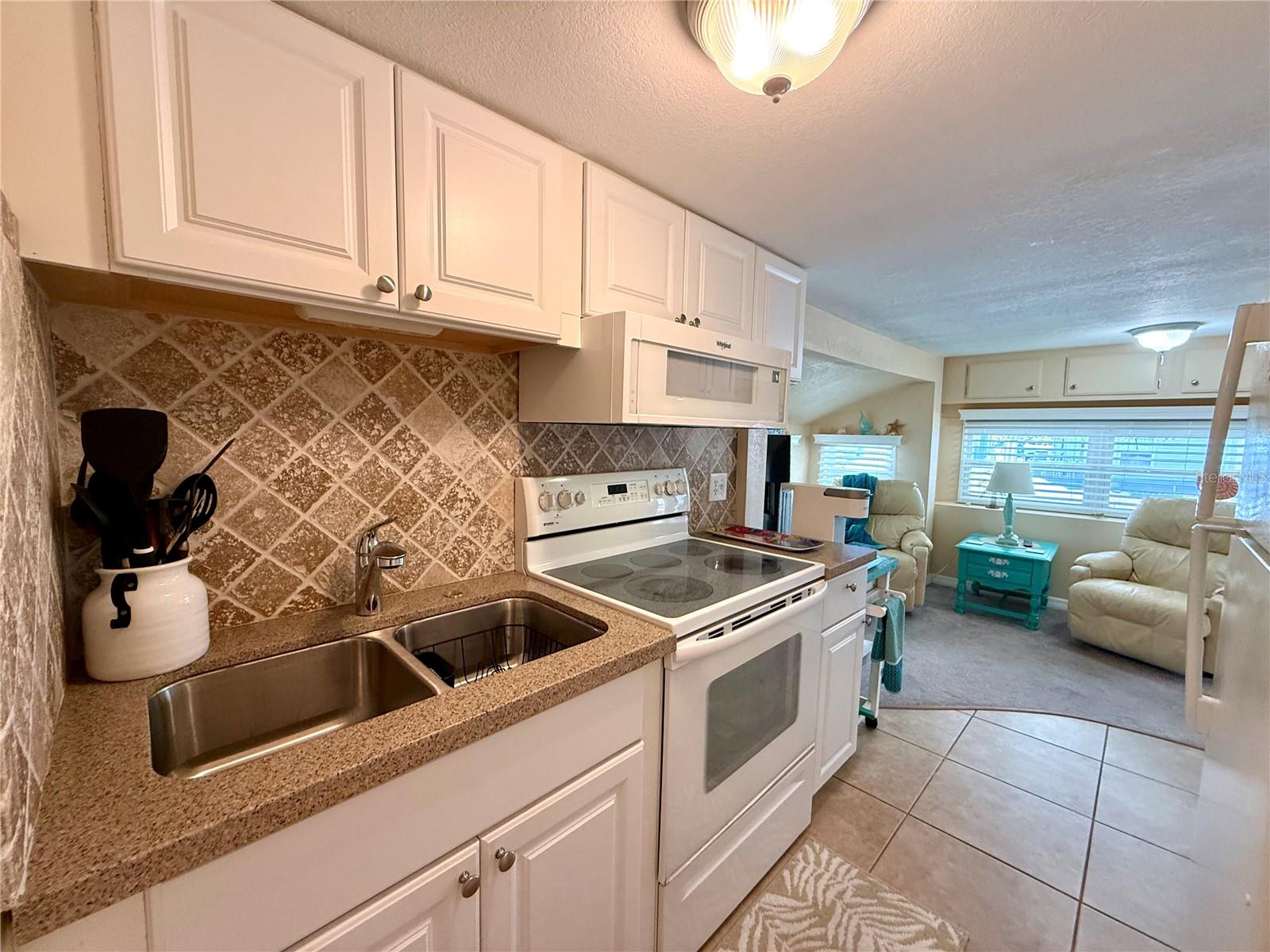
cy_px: 476
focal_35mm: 14
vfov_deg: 85.7
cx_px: 635
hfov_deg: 102.1
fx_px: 514
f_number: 2.2
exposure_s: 1/120
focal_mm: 2.22
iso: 320
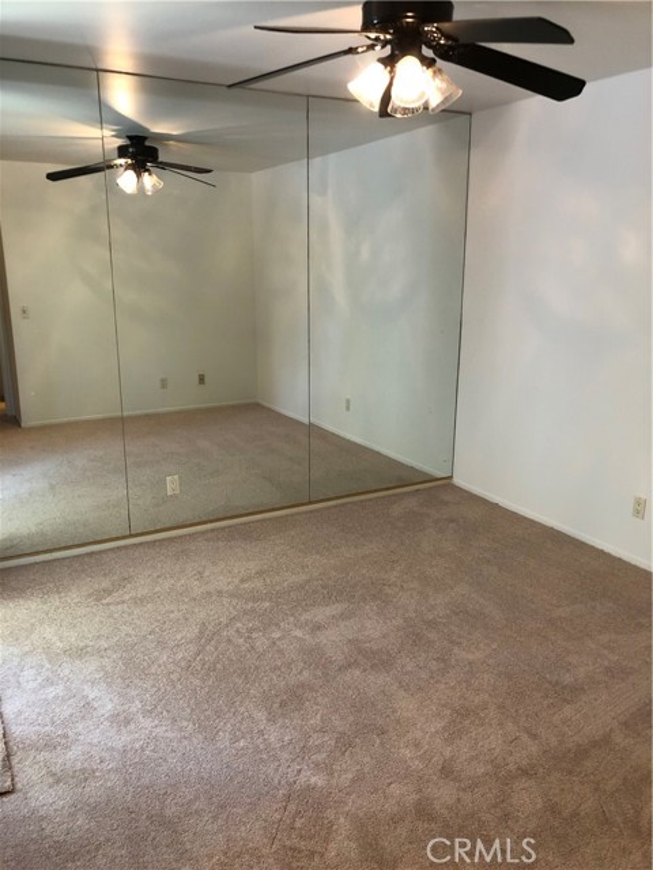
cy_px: 435
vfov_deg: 63.4
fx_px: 704
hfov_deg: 49.7
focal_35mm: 28
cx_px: 326
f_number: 1.8
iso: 40
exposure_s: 1/17
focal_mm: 3.99
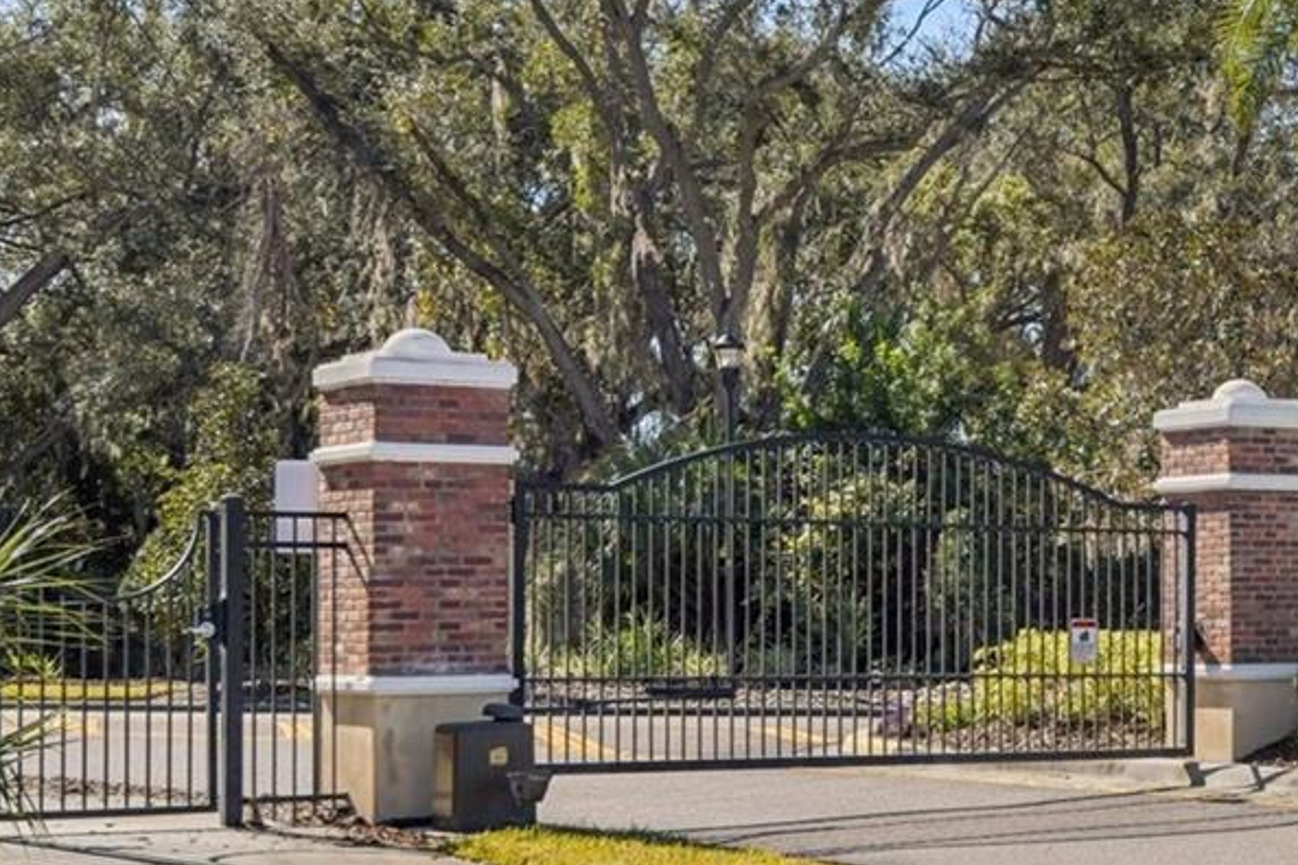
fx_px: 2920
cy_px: 455
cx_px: 1206
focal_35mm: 81
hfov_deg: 24.2
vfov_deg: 16.8
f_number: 8
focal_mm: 30
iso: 400
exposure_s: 1/1250
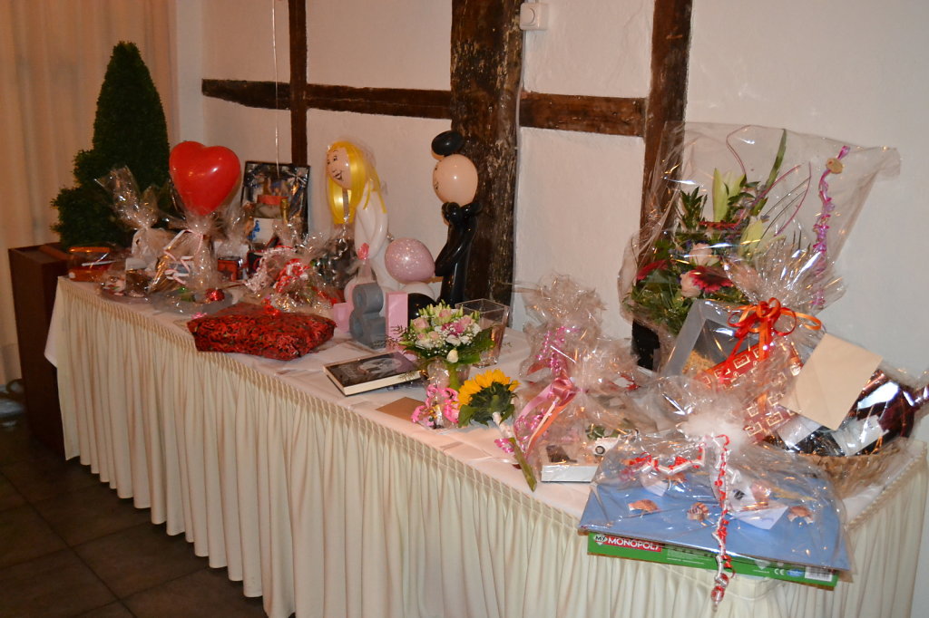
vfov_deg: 39.9
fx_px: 851
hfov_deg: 57.2
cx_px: 464
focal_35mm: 33
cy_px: 309
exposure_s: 1/60
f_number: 3.5
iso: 3200
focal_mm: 22
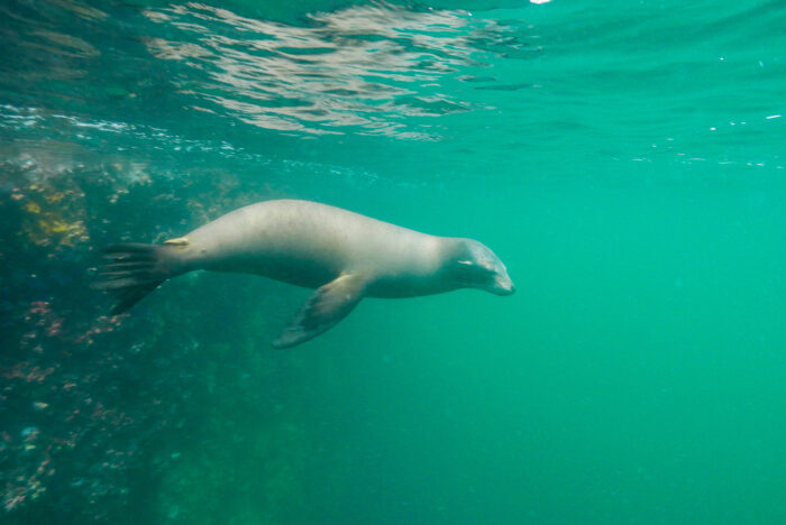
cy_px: 262
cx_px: 393
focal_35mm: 24
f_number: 6.3
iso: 800
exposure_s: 1/80
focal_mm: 10.9
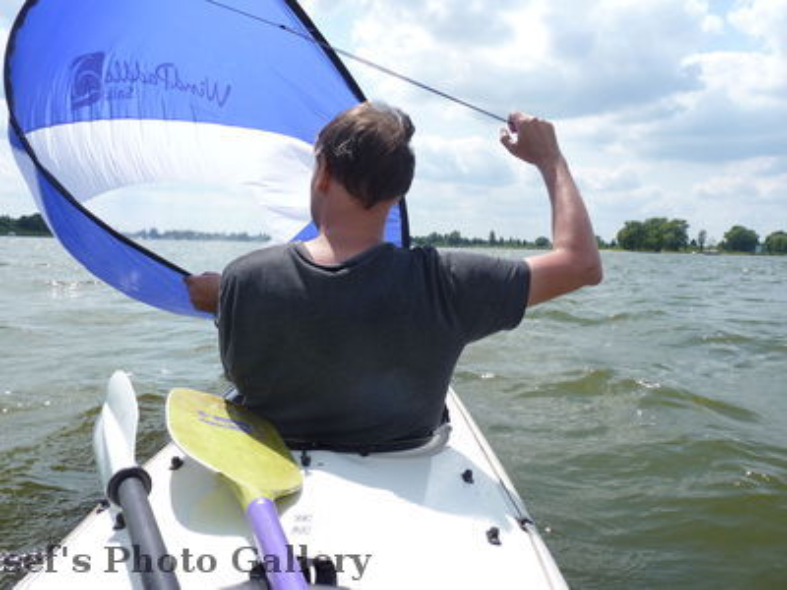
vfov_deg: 51.4
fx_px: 614
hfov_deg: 65.3
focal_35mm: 27
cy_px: 295
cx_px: 394
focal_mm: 4.8
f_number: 3.2
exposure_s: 1/1000
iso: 80
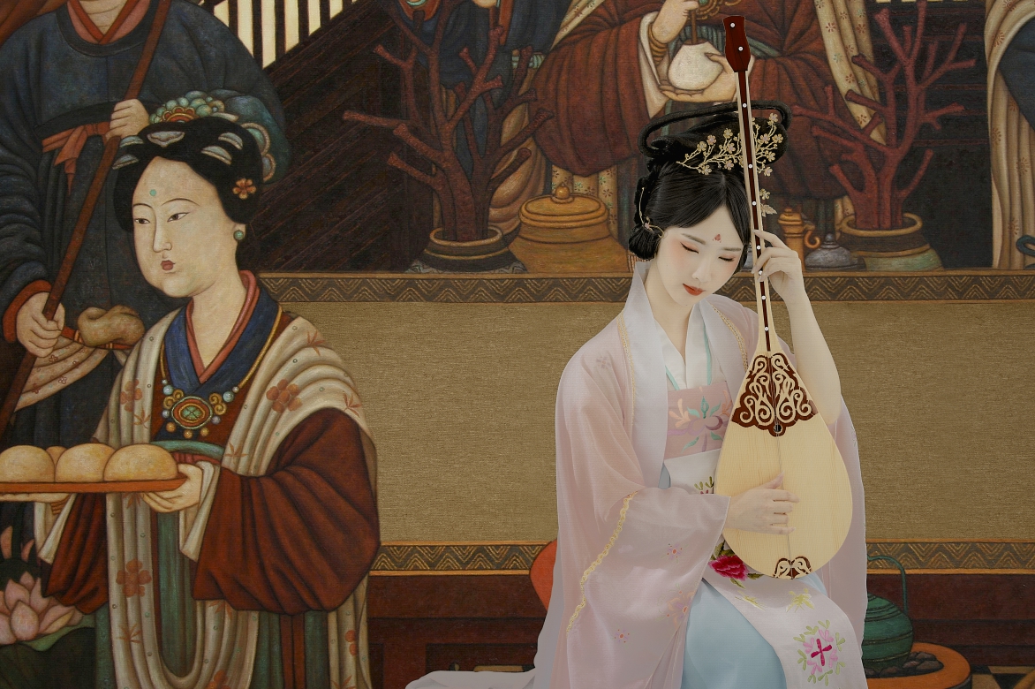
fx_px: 1465
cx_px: 518
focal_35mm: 51
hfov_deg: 38.9
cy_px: 344
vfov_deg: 26.5
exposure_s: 1/125
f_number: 10
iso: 100
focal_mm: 51
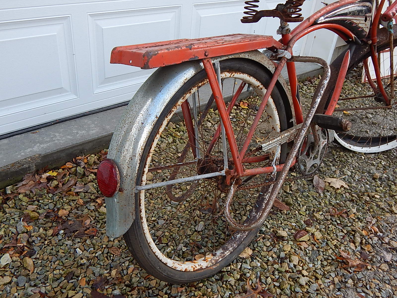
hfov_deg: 58.4
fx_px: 356
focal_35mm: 31
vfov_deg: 45.4
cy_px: 149
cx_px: 198
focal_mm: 5.6
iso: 125
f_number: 3.2
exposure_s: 1/160
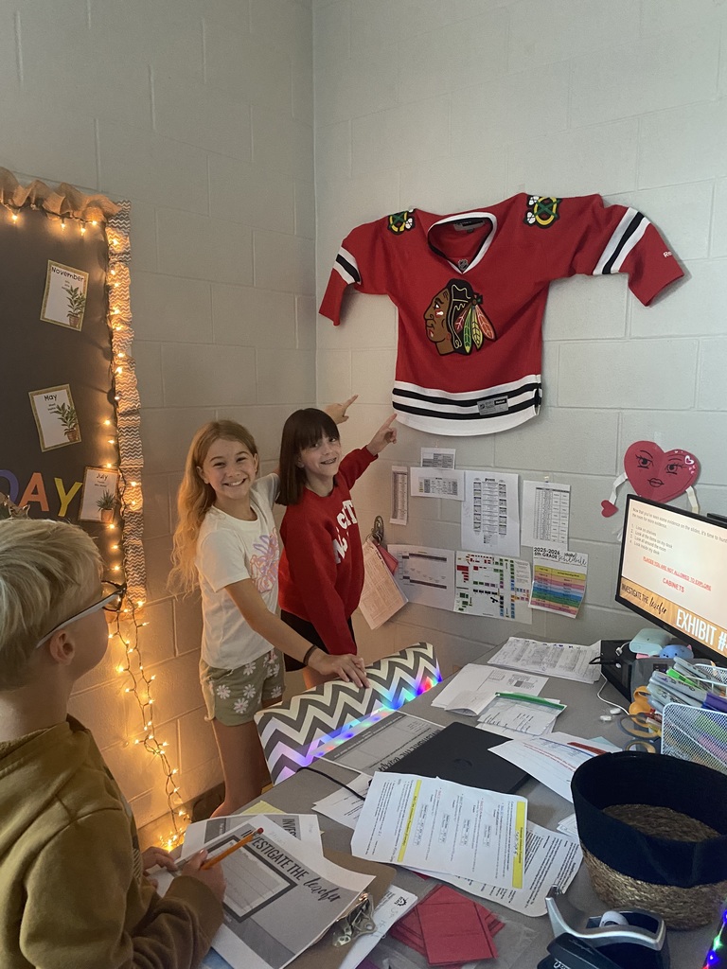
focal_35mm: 26
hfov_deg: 53.1
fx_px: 728
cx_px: 364
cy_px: 484
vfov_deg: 67.3
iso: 500
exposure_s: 1/30
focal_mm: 4.25
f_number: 1.8
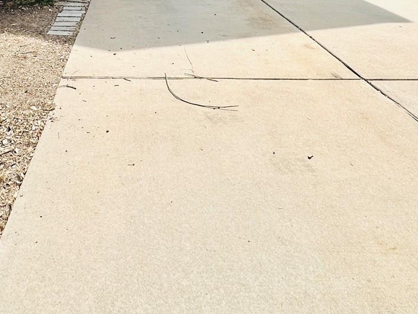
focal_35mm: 40
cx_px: 124
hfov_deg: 45.7
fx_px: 483
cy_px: -63
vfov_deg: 30.5
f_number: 2.2
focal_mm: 2.22
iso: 40
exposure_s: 1/2564
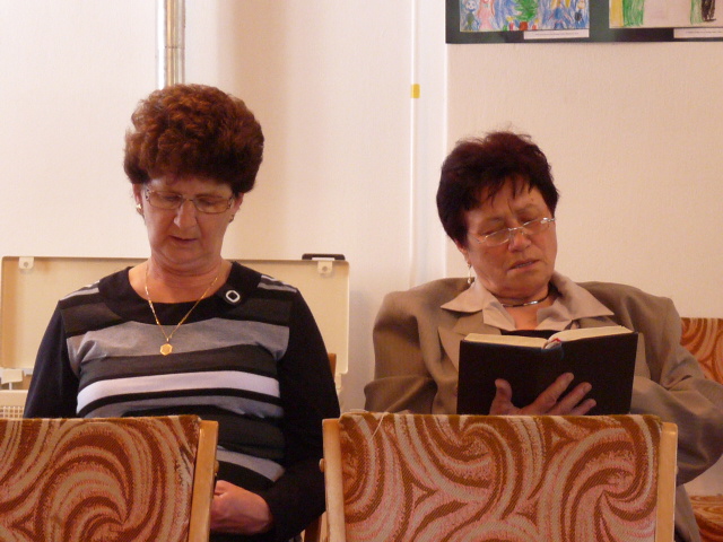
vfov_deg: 14.9
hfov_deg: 19.8
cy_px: 271
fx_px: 2068
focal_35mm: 99
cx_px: 362
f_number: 3.2
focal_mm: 9.9
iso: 400
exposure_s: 1/30
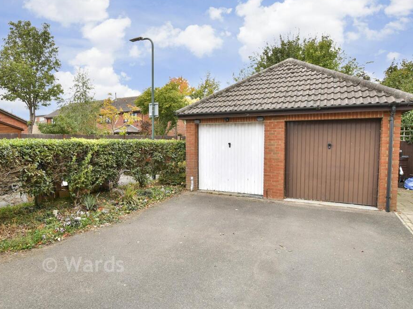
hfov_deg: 87.7
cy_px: 154
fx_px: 215
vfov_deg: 71.6
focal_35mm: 18
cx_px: 199
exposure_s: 1/30
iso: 250
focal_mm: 11
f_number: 9
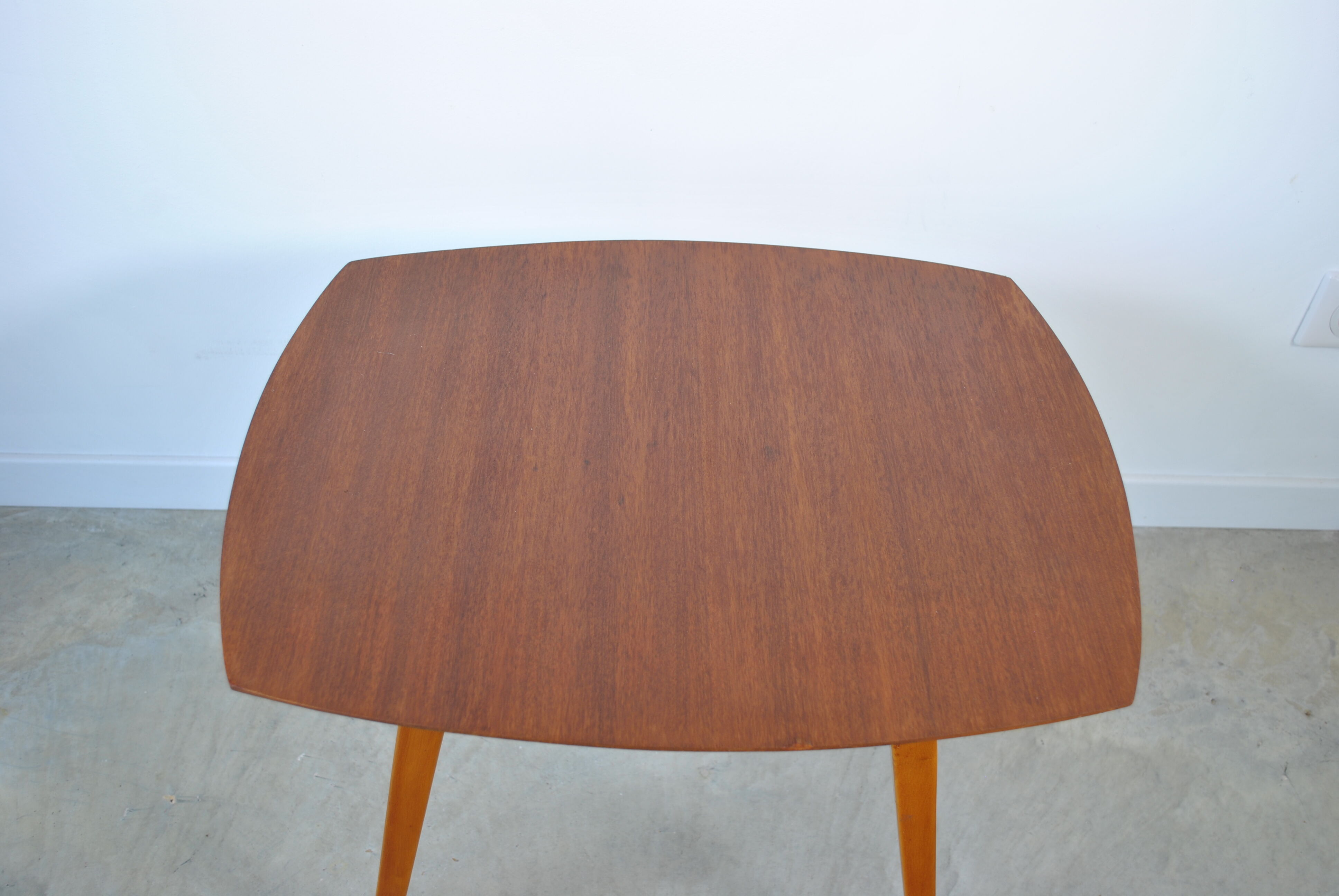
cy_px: 448
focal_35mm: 33
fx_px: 1229
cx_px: 670
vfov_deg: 40.1
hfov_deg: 57.2
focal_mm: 22
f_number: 5
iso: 100
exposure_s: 1/40
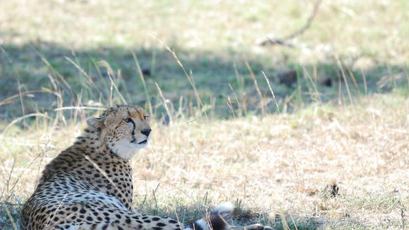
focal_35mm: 665
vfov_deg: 1.8
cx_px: 193
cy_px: 142
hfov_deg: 3.2
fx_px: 7211
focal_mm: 360
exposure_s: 1/400
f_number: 5.6
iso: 500
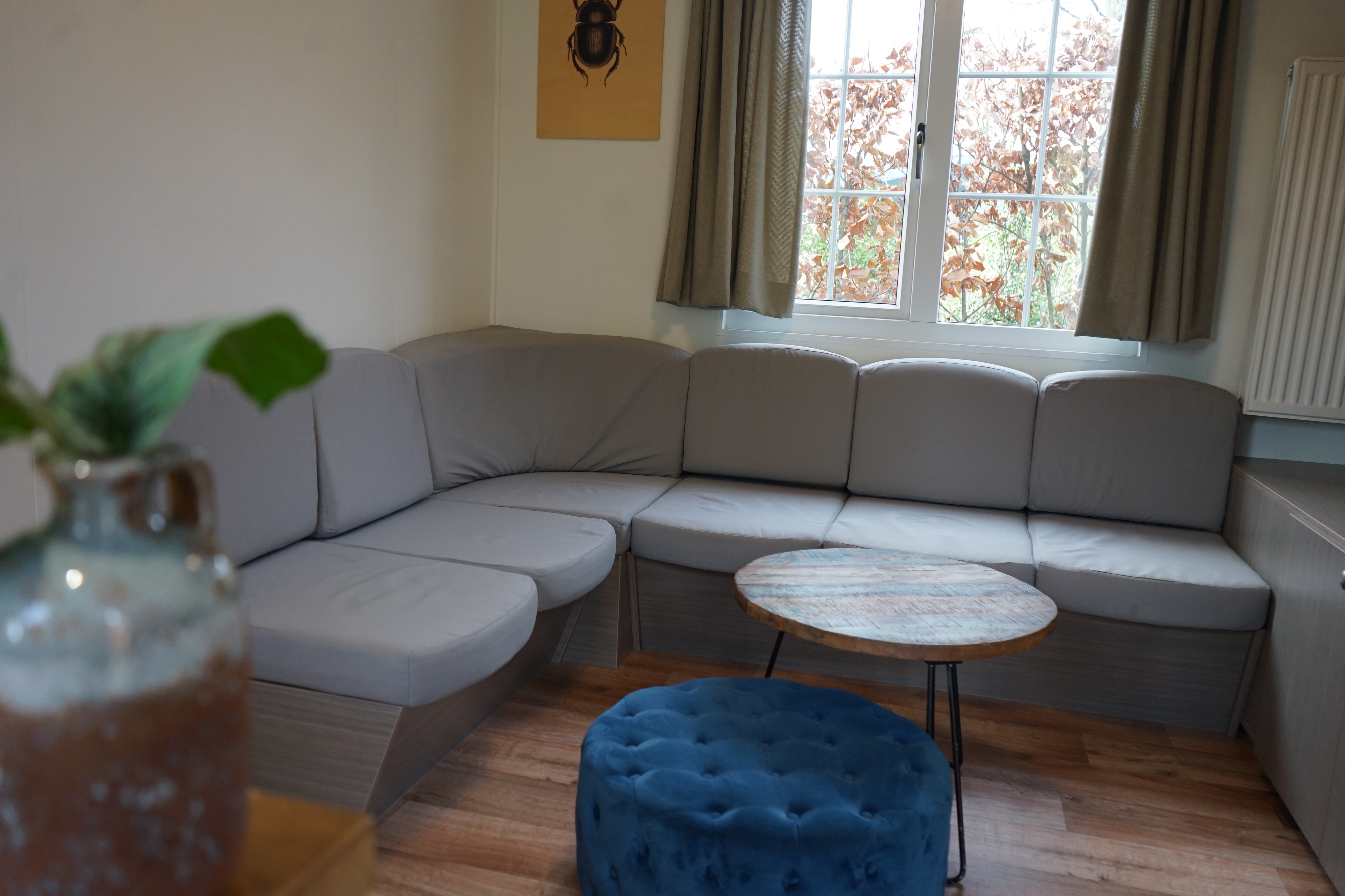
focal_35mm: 28
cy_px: 448
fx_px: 1046
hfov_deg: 65.5
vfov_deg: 46.4
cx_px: 672
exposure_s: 1/160
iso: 1000
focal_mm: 28
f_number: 4
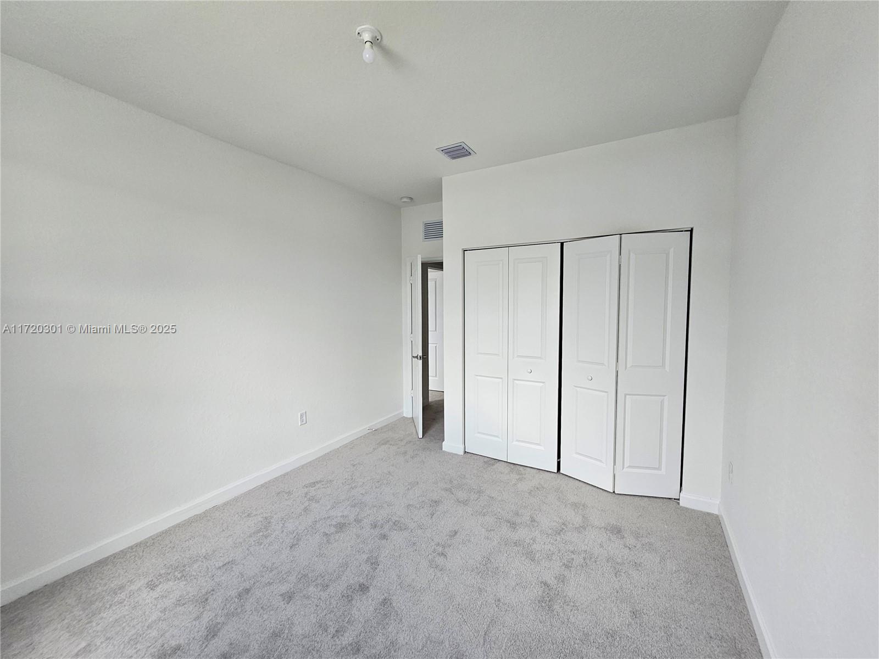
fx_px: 330
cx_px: 440
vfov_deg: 89.9
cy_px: 330
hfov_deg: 106.2
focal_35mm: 13
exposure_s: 1/77
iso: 160
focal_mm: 2.2
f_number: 2.2
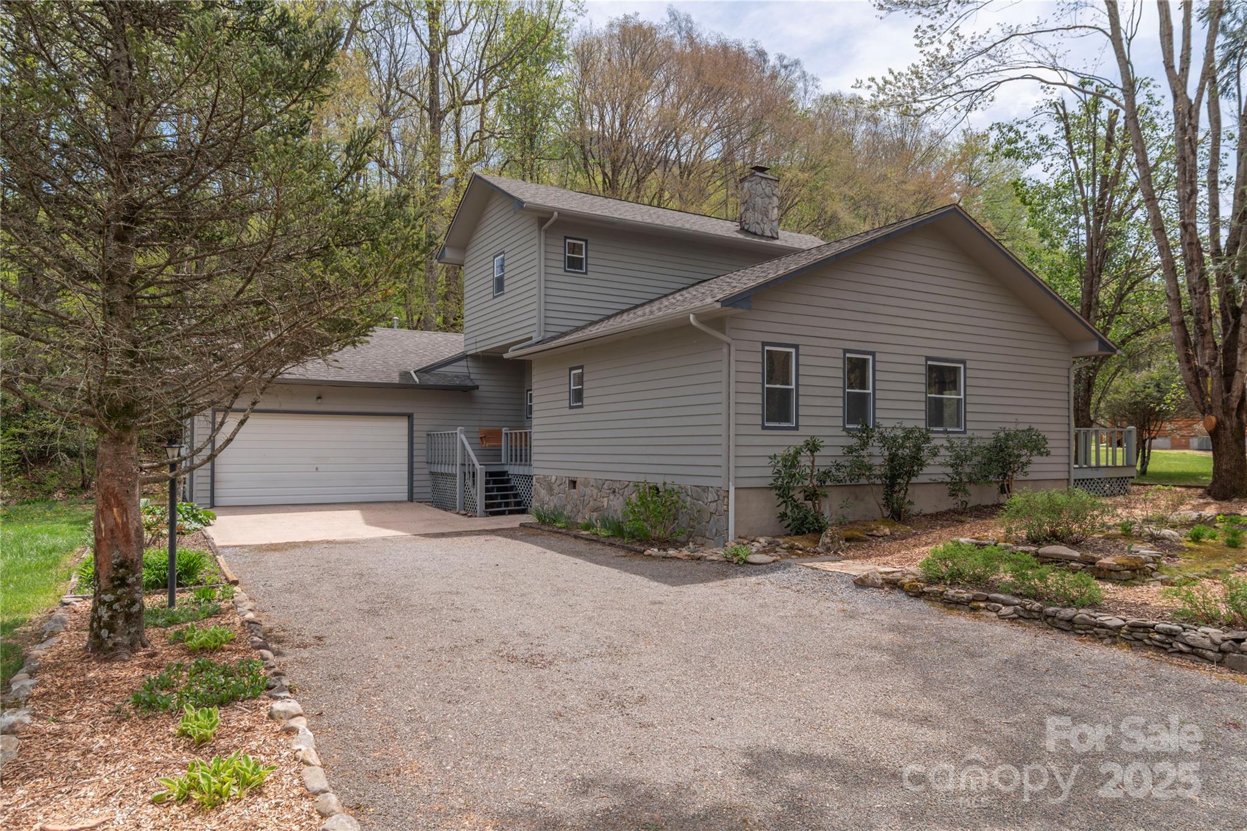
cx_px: 624
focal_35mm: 23
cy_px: 416
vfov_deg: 55.1
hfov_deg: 76.1
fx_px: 797
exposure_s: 1/2500
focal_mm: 23
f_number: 7.1
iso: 320
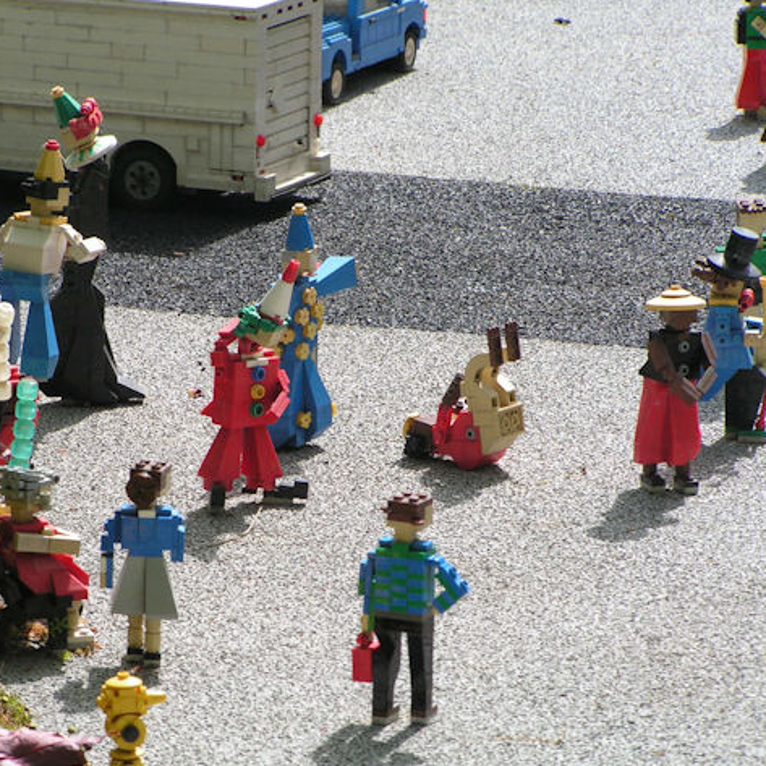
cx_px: 311
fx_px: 6309
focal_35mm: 252
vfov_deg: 6.9
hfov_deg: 6.9
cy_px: 391
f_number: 4.5
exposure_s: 1/250
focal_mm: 32.9
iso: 50
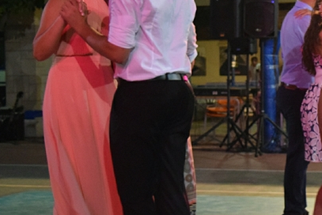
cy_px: 79
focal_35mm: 114
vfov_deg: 12.0
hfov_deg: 17.4
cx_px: 346
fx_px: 1022
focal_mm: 31
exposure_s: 1/60
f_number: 4.2
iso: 3200
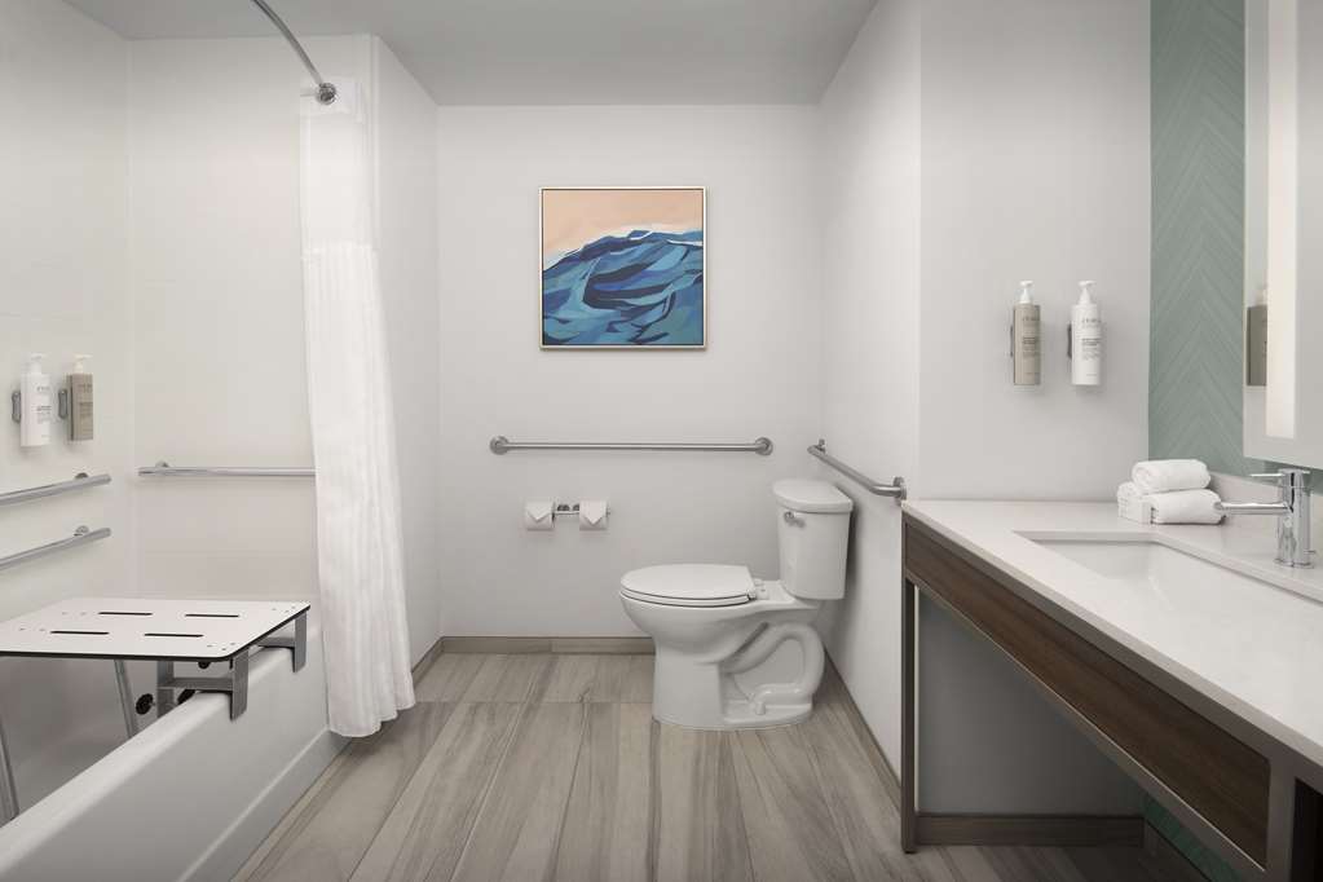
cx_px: 662
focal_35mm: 18
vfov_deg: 67.4
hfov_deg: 90.0
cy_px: 441
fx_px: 661
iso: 50
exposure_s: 1
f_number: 11
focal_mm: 18
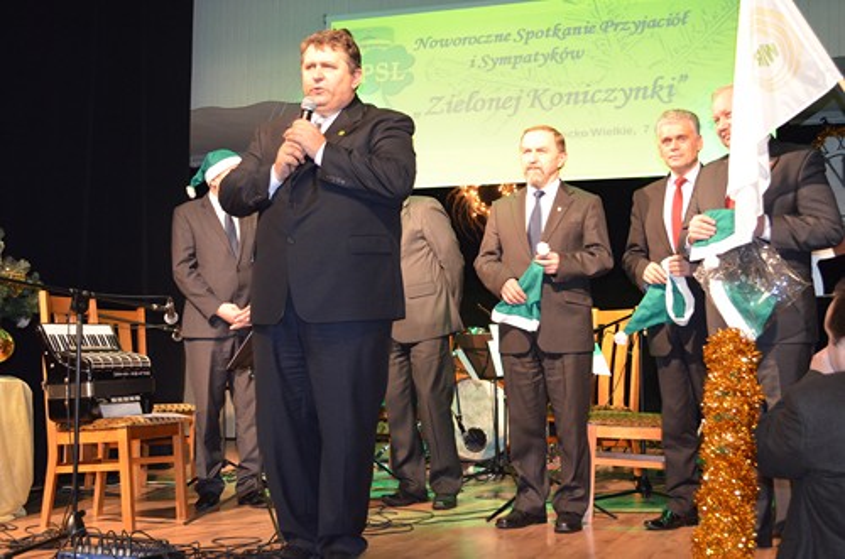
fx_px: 1124
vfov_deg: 27.9
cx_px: 422
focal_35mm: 48
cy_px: 280
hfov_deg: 41.2
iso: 2500
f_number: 4.8
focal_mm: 32
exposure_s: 1/60
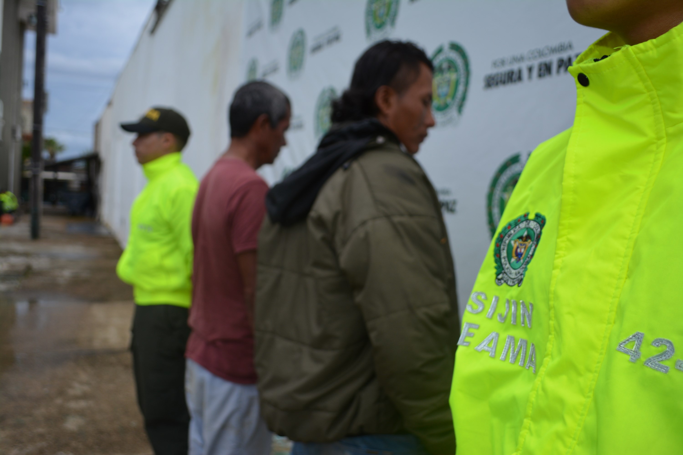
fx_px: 569
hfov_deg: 61.9
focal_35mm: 30
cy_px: 228
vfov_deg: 43.6
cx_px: 342
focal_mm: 20
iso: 180
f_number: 3.8
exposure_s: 1/200
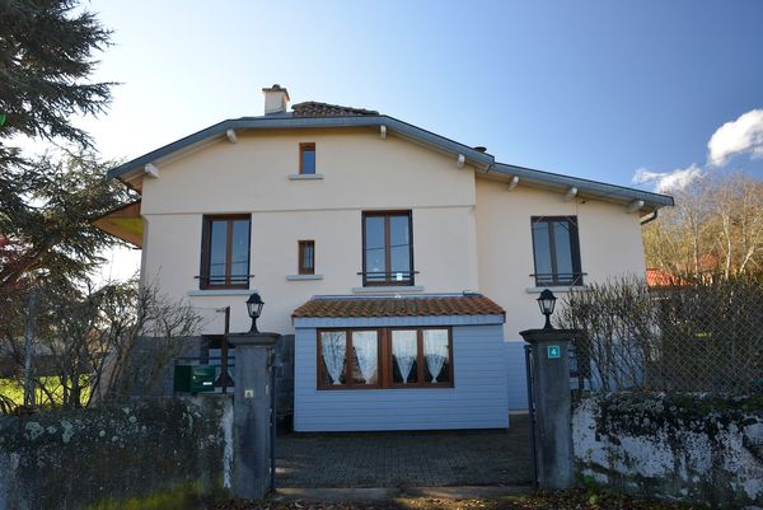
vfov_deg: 53.2
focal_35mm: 24
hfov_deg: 73.7
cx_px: 382
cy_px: 255
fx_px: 509
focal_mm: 24
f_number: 8
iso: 800
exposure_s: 1/125
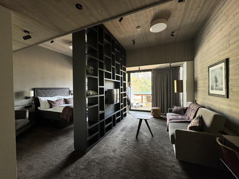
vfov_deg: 85.7
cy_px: 90
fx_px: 97
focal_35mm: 14
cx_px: 120
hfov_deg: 102.0
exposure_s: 1/99
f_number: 2.2
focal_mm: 2.22
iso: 160
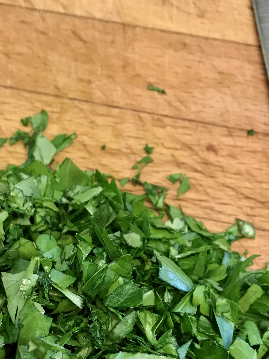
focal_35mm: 57
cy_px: 314
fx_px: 591
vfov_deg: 32.3
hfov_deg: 25.6
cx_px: 113
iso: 50
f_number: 1.8
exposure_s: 1/15
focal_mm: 3.99
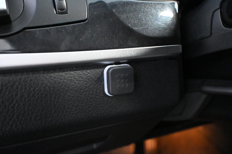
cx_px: 116
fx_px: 222
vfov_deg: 38.4
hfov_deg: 55.1
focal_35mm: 34
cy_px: 77
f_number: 4.2
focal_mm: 23
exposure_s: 1/40
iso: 12800
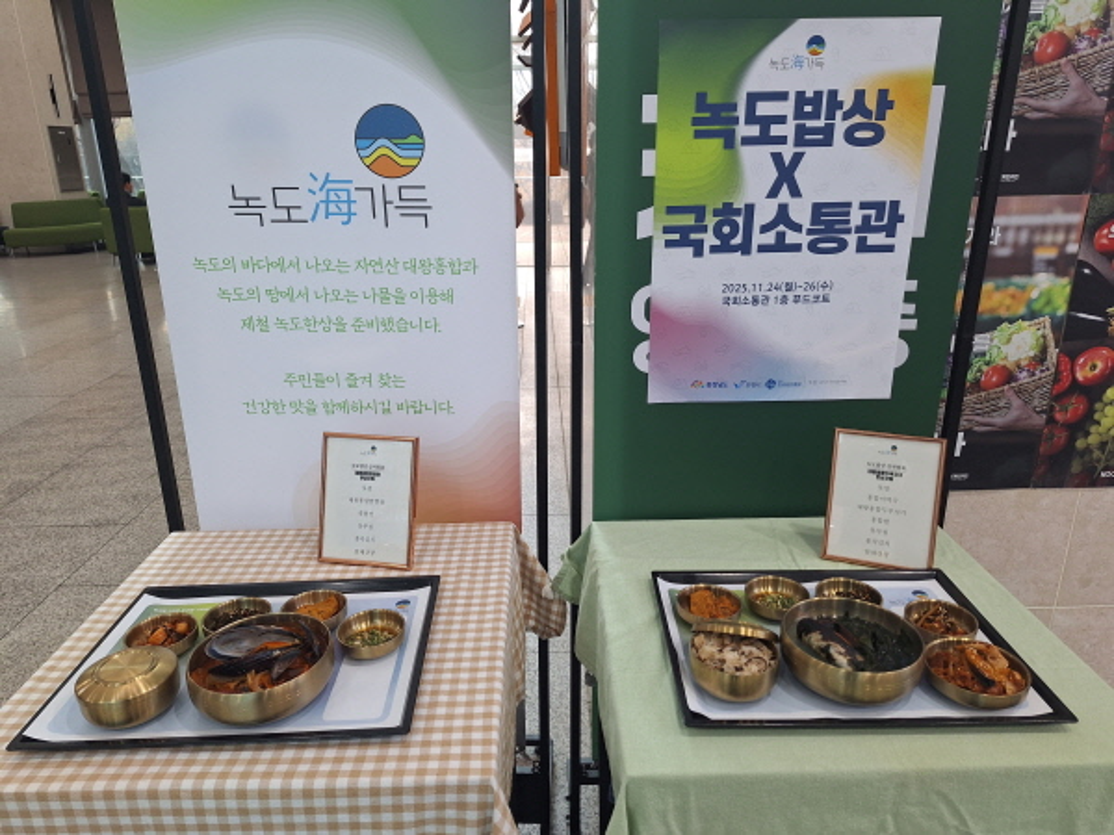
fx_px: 740
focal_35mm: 23
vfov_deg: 58.9
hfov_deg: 73.9
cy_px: 418
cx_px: 557
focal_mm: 5.54
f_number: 1.8
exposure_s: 1/40
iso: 64
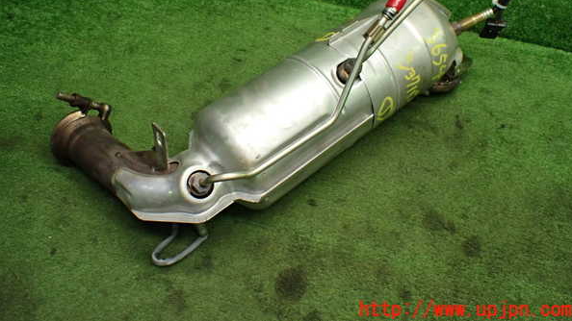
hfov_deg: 59.5
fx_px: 500
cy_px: 106
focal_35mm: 33
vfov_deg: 35.3
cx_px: 288
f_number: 2.3
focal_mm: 5.4
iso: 500
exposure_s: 1/125
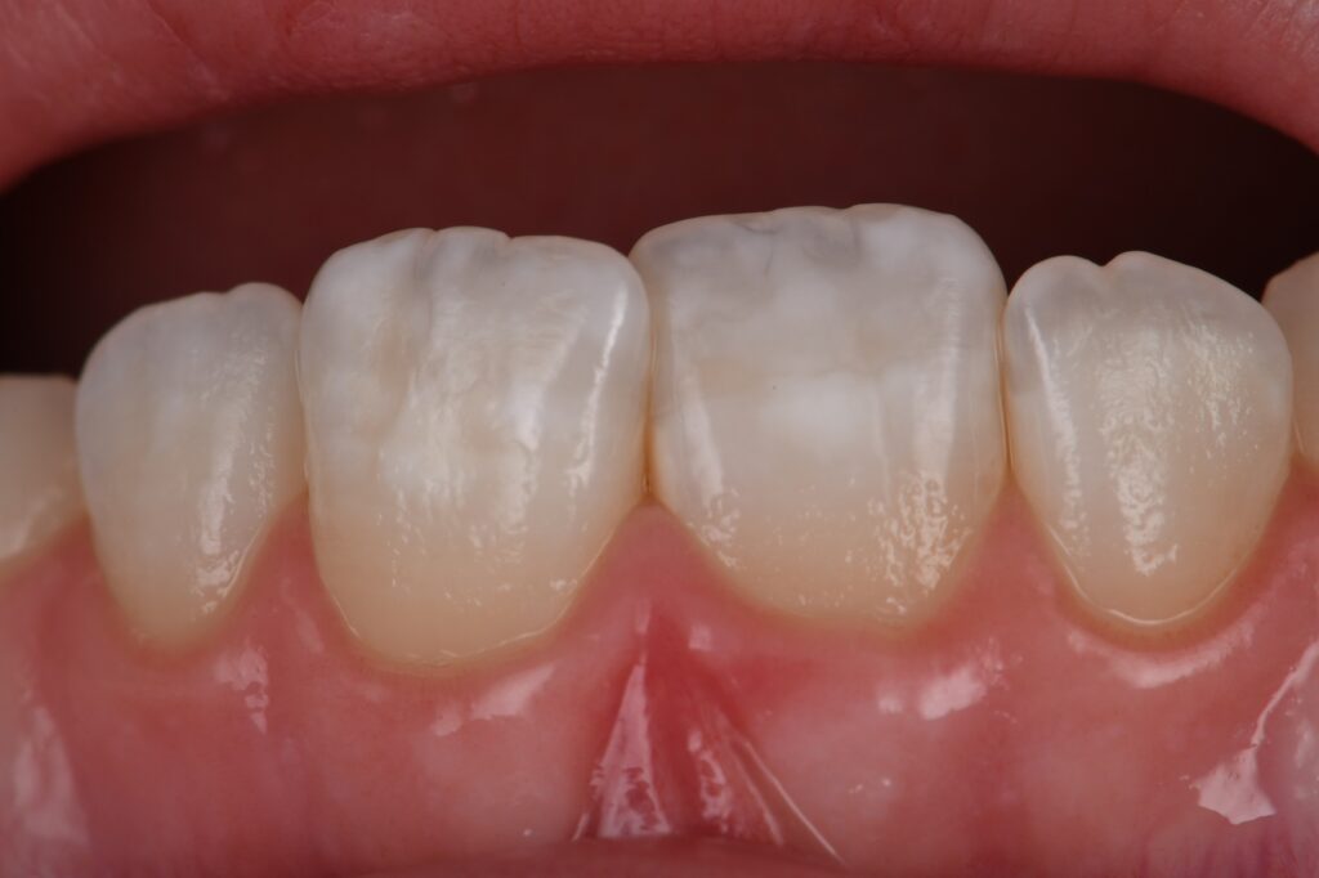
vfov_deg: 10.9
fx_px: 4615
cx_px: 660
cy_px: 439
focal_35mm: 126
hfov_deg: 16.3
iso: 200
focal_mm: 105
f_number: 32
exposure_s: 1/160
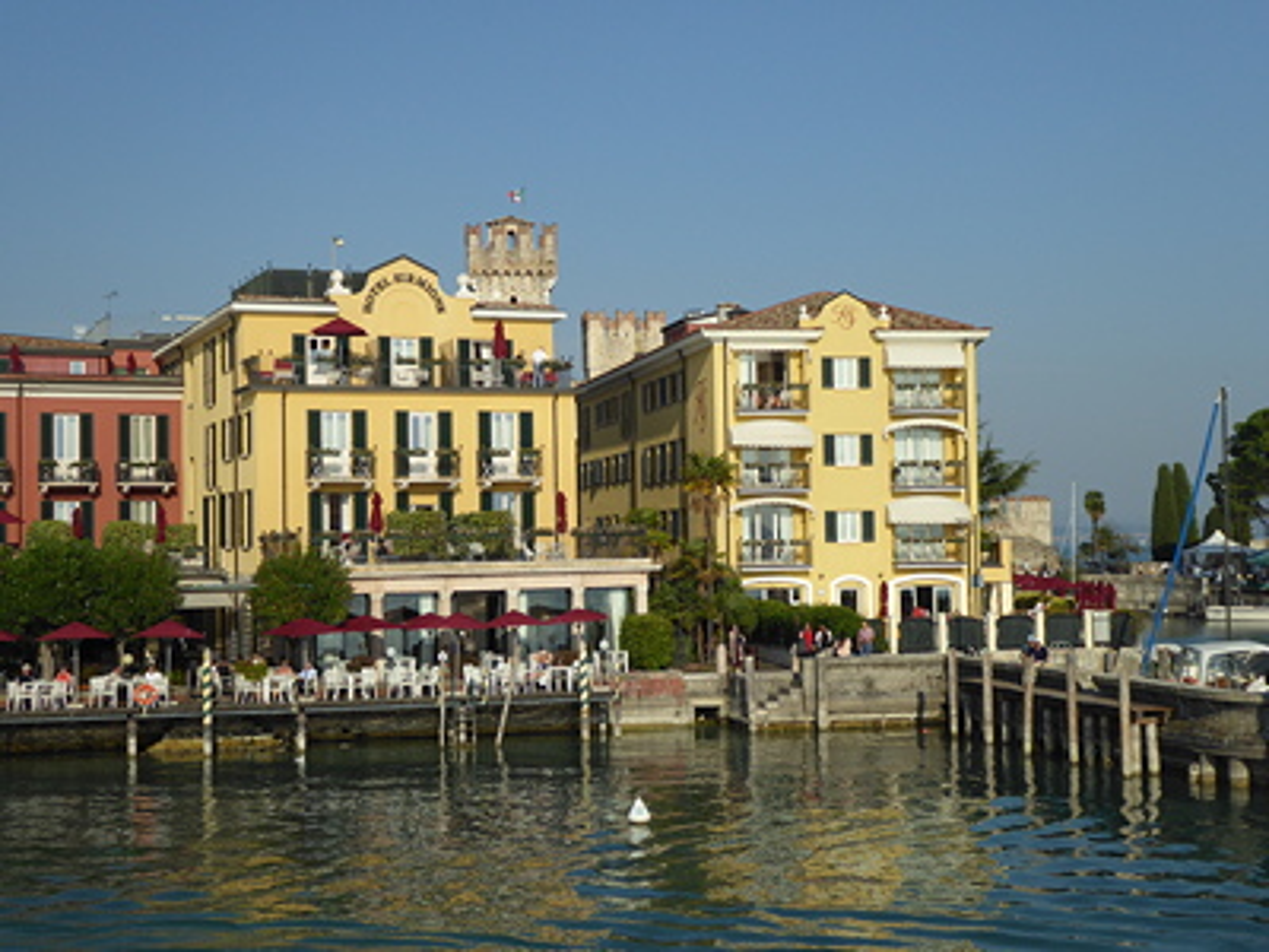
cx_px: 634
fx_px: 2090
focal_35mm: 57
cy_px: 476
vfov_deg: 25.7
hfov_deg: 33.8
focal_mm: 9.6
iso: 100
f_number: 4.1
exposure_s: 1/1300
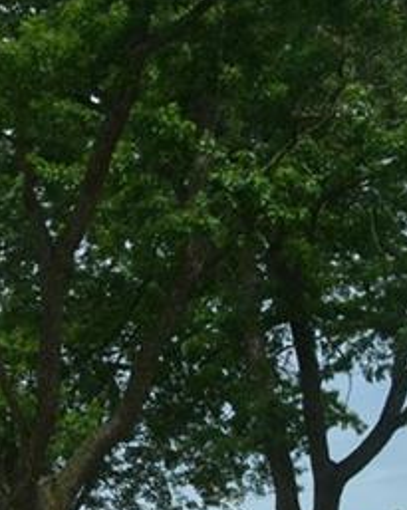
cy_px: 602
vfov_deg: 16.5
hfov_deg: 12.2
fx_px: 1689
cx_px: -397
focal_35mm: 112
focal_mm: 20
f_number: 13
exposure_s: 1/200
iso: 100
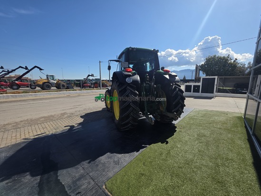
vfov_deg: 89.9
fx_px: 98
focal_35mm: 13
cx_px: 130
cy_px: 98
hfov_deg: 106.2
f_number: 1.9
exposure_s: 1/2246
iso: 40
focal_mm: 2.2
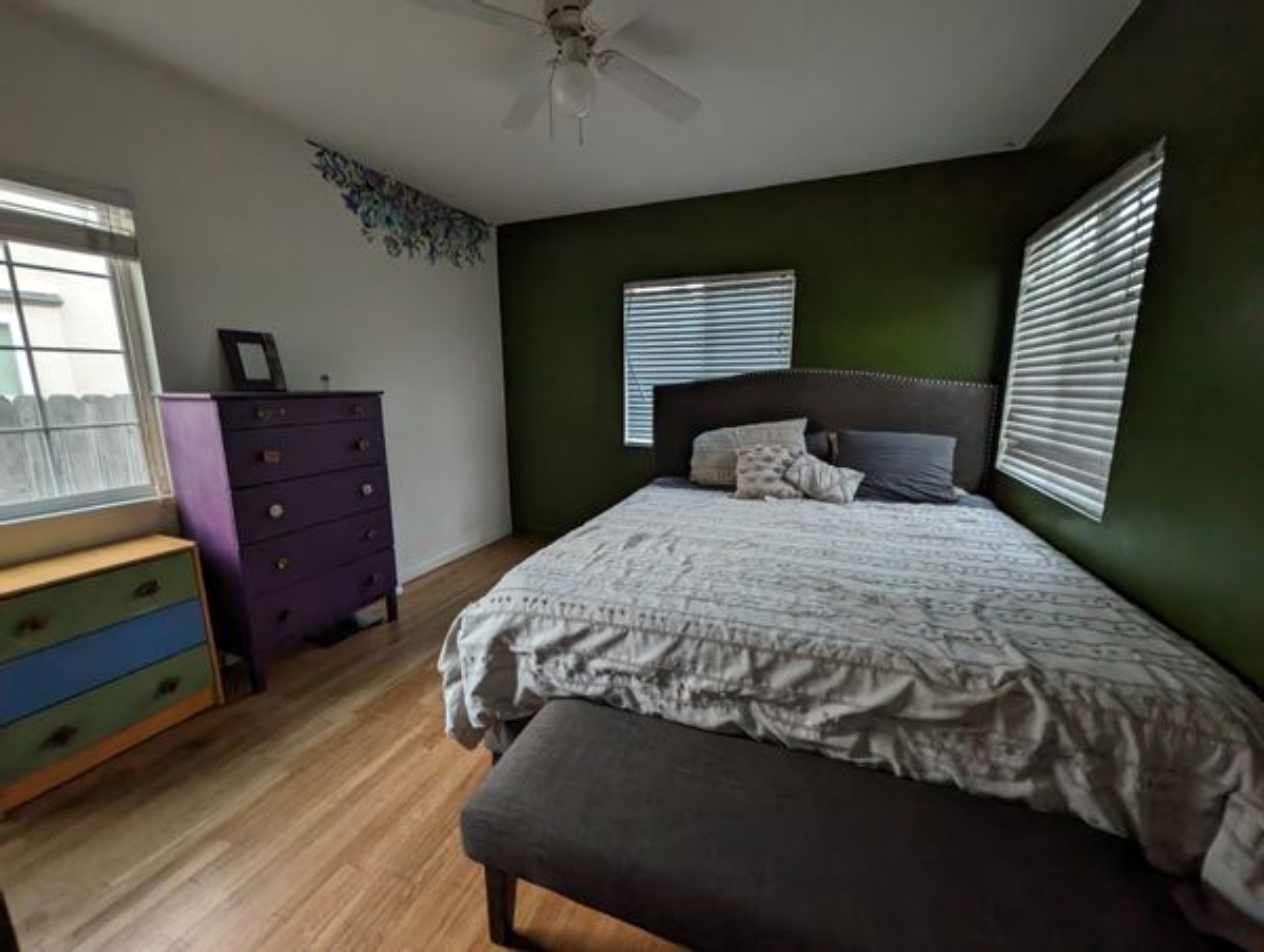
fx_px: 475
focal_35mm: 13
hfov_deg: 106.1
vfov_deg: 90.1
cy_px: 476
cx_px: 632
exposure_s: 1/23.8
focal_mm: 1.95
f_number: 2.2
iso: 396
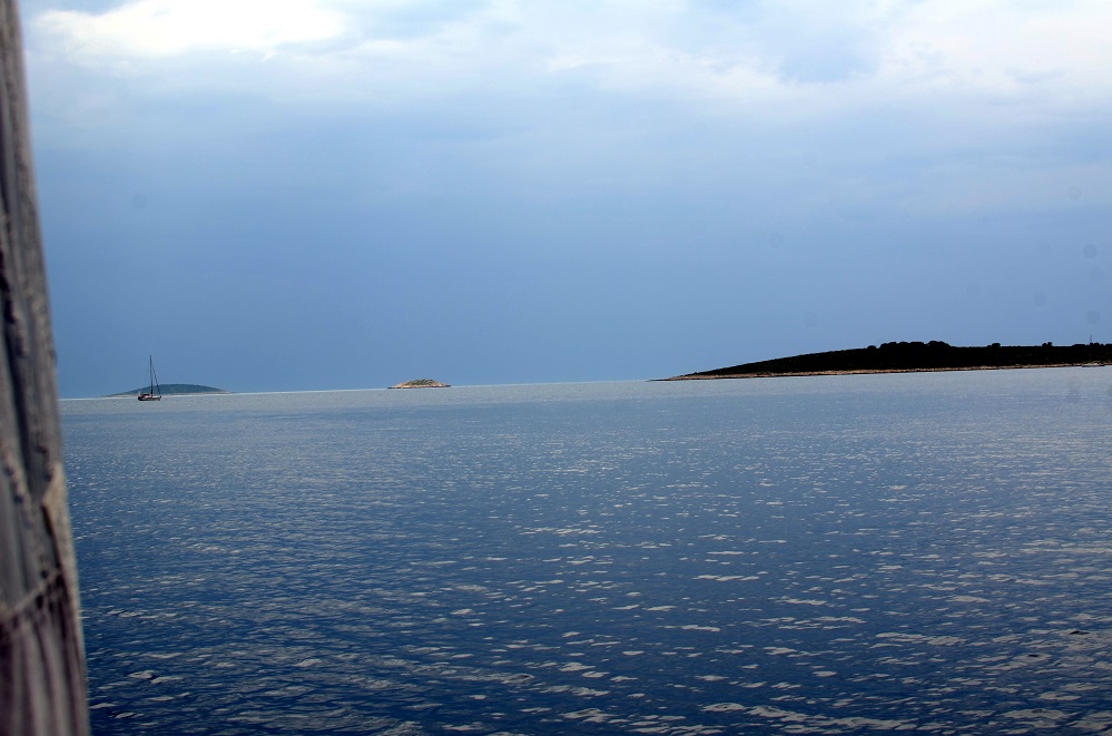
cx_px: 556
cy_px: 368
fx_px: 1618
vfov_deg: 25.6
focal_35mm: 52
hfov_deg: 37.9
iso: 100
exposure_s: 1/250
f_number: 8
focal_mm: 35
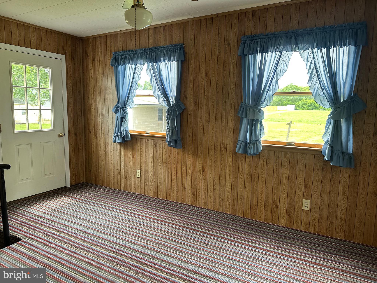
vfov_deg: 56.8
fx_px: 261
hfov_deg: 71.6
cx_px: 188
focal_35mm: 24
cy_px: 142
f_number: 1.78
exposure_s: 1/121
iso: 125
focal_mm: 6.86
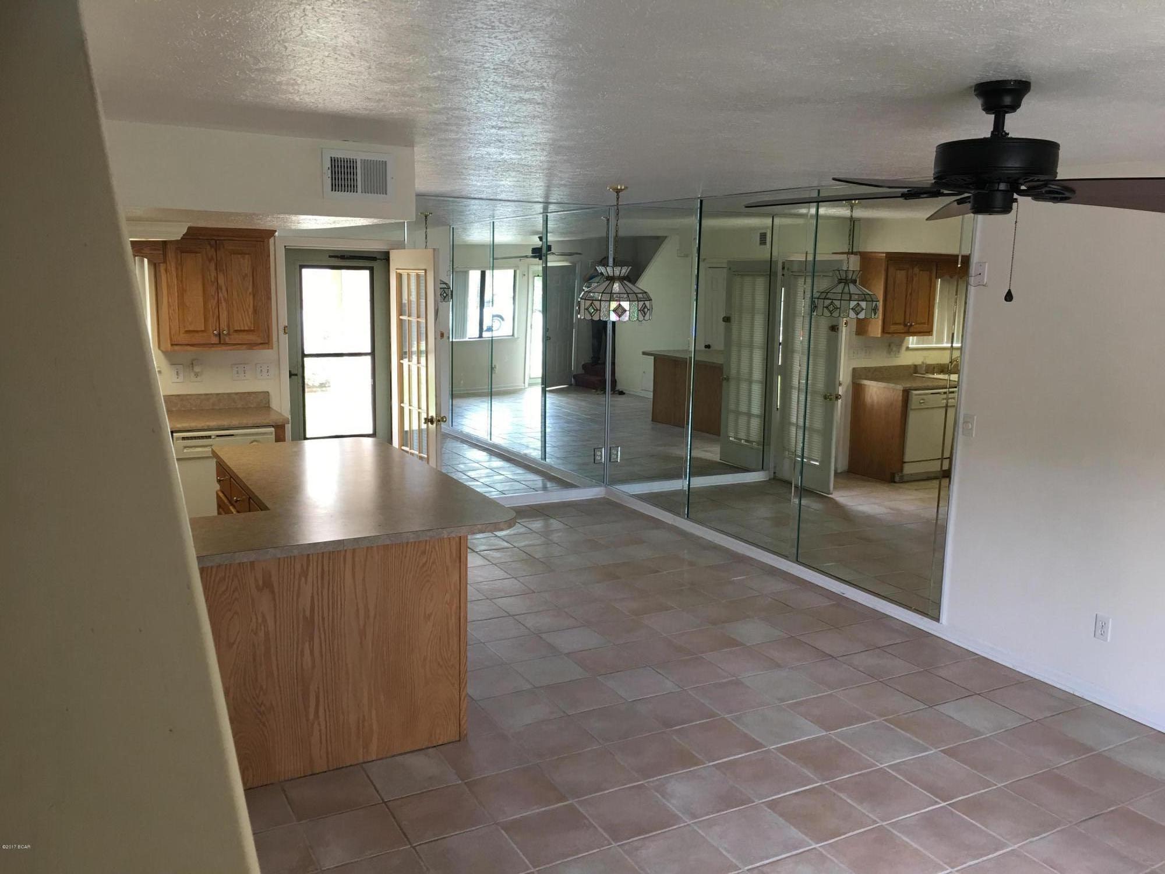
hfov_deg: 61.7
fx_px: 976
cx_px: 582
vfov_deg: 48.2
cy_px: 437
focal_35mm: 29
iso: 25
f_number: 2.2
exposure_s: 1/15
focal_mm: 4.15
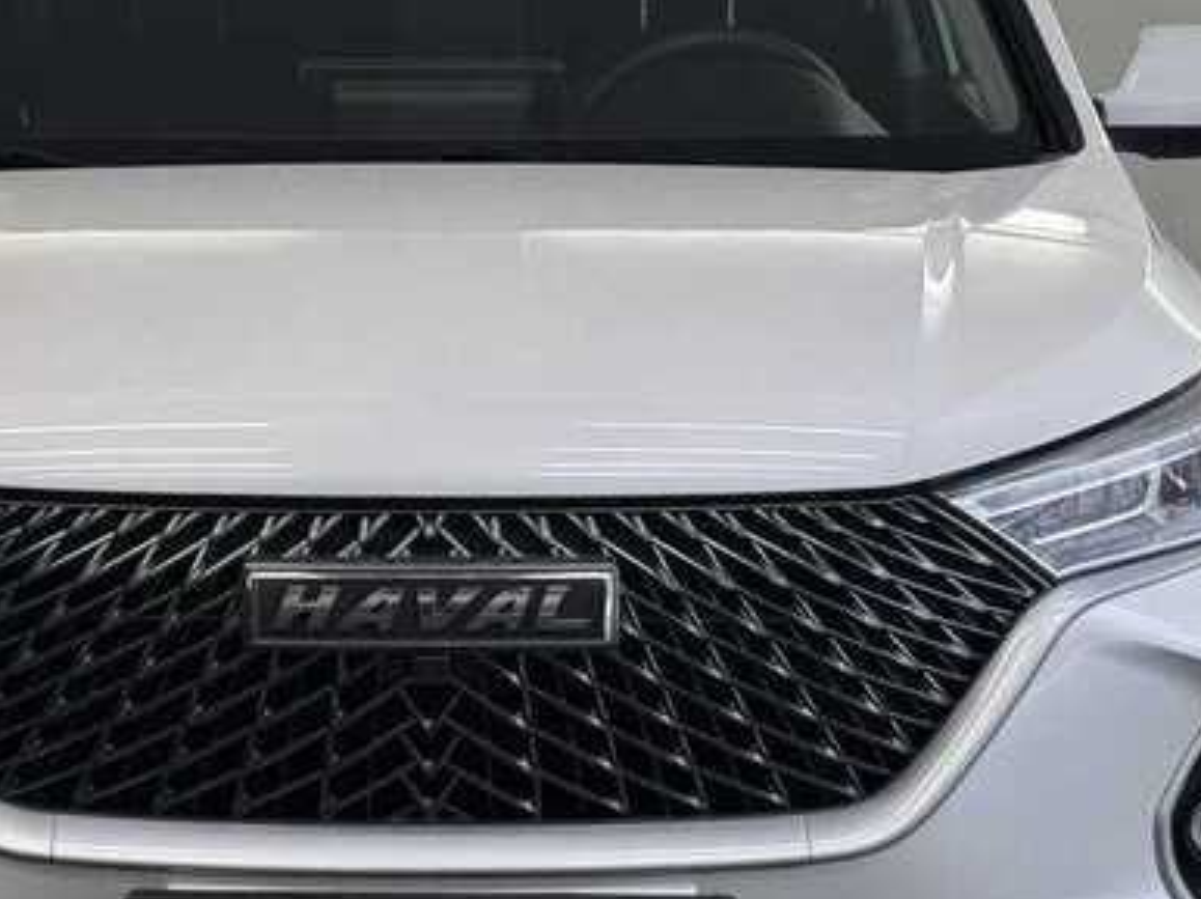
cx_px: 398
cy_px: 372
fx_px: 3883
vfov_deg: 13.2
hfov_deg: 17.5
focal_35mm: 112
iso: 50
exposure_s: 1/135
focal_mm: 6.76
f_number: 1.78
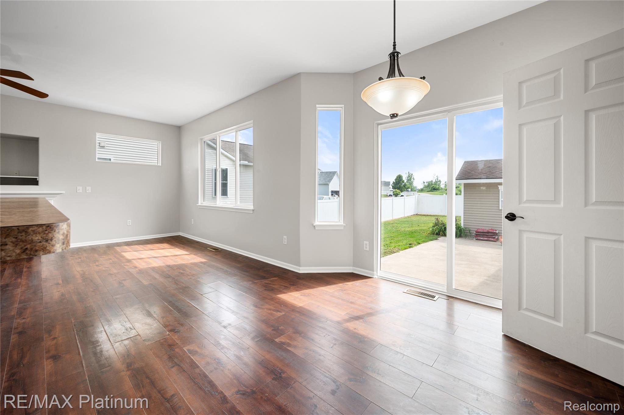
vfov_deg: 81.1
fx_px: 242
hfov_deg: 104.3
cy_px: 208
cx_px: 312
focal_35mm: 14
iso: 100
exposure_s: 1/20
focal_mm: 14
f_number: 11
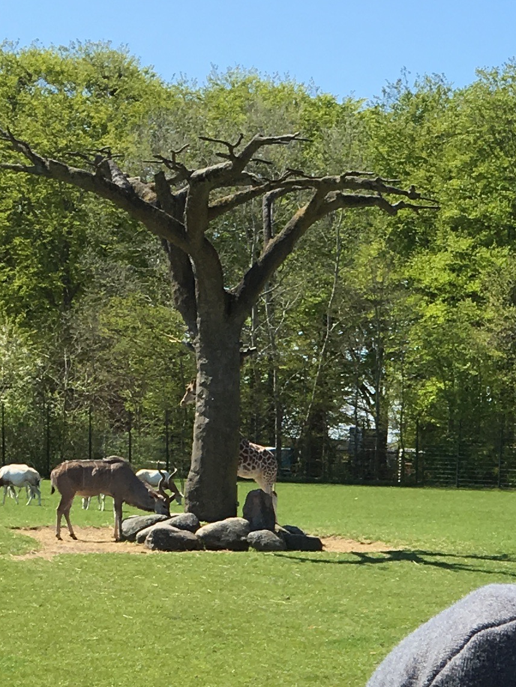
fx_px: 2027
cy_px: 846
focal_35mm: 102
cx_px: 726
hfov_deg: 13.8
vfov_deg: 18.2
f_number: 2.2
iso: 25
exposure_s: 1/1083
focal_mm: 4.15
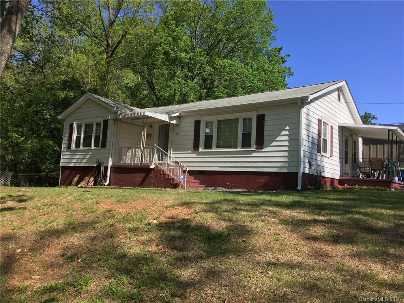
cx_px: 202
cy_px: 152
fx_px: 338
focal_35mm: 29
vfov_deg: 48.2
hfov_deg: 61.7
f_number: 2.2
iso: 25
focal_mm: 4.15
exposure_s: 1/999
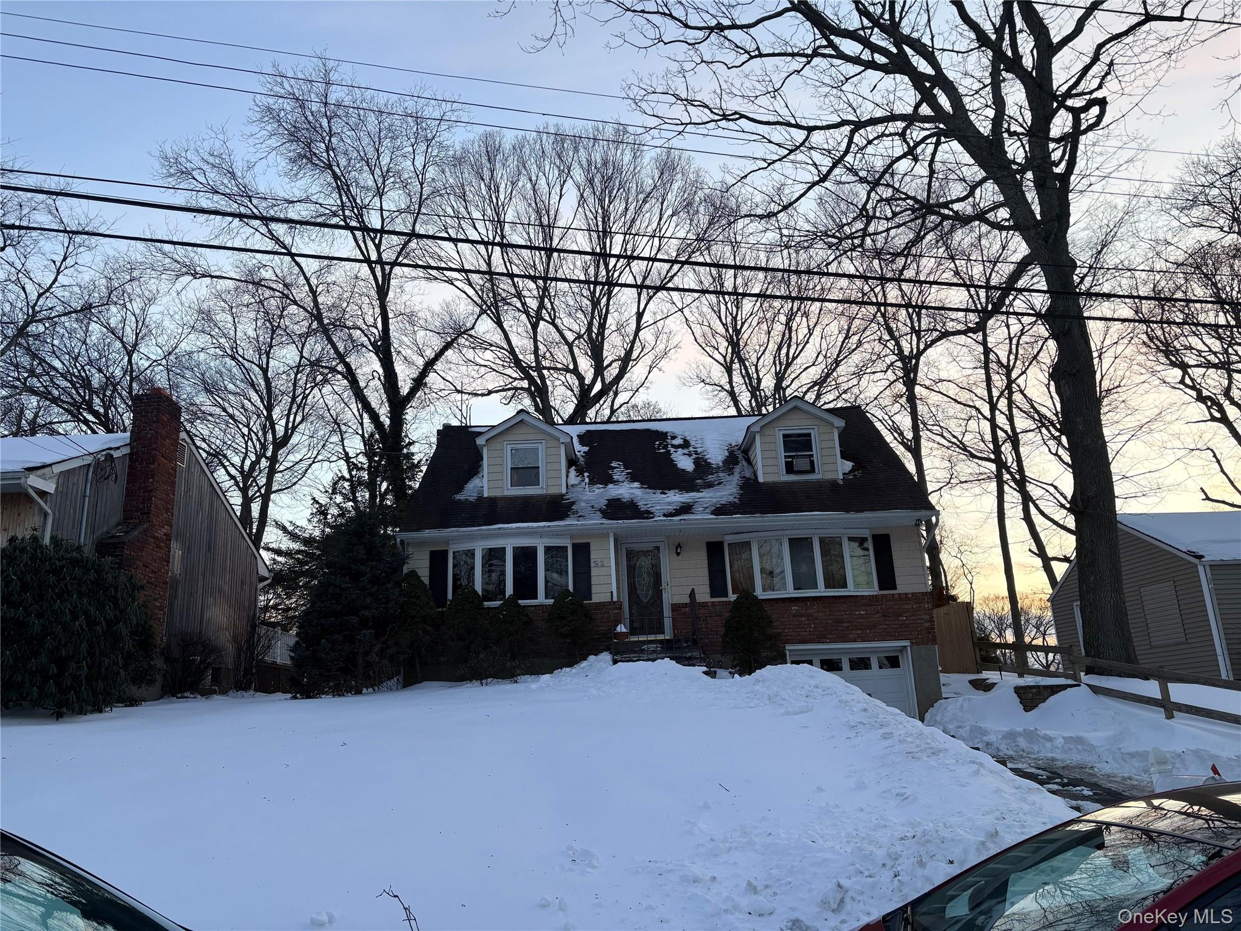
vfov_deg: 53.1
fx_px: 932
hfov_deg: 67.3
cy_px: 466
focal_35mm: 26
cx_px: 620
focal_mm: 5.96
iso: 32
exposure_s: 1/123
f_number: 1.6
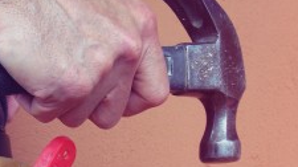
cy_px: 148
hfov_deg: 31.7
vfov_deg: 18.5
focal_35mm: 64
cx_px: 46
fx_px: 505
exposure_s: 1/60
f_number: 2.4
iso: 50
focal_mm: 4.12
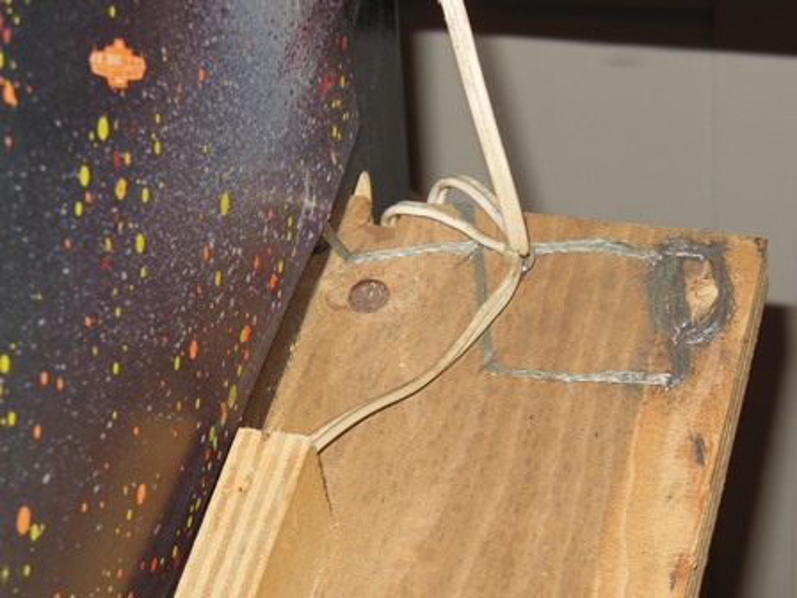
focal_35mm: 98
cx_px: 398
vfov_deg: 15.1
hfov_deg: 20.0
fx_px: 2256
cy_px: 299
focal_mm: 17.5
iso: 200
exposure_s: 1/60
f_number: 4.7
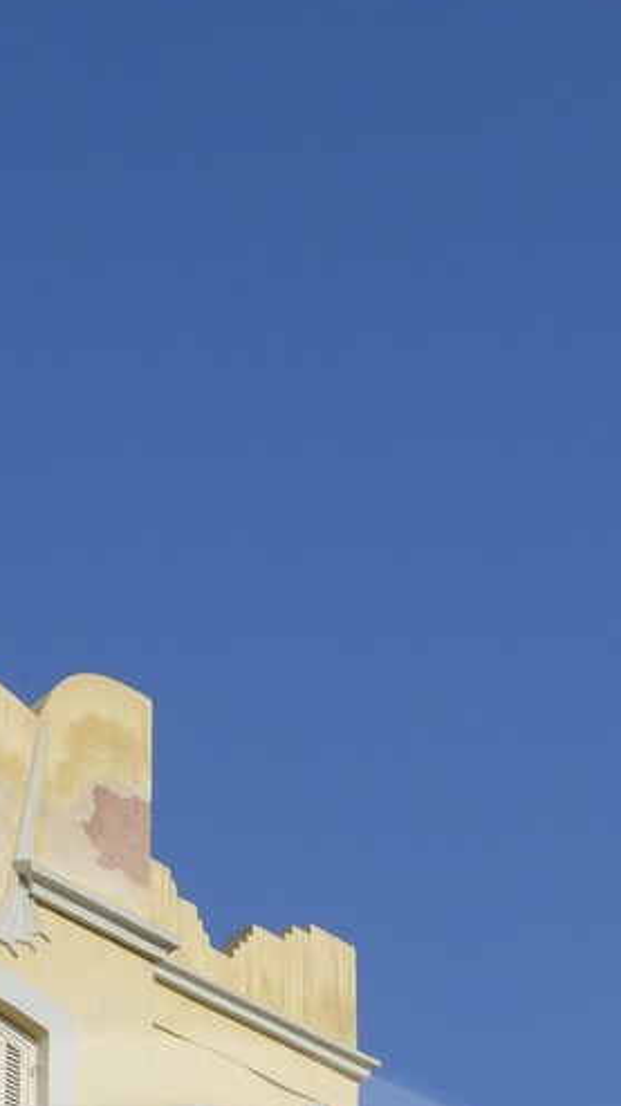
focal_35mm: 119
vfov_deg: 16.2
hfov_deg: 10.2
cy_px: 1732
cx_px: 132
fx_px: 3487
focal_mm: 35
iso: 200
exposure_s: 1/250
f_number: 16
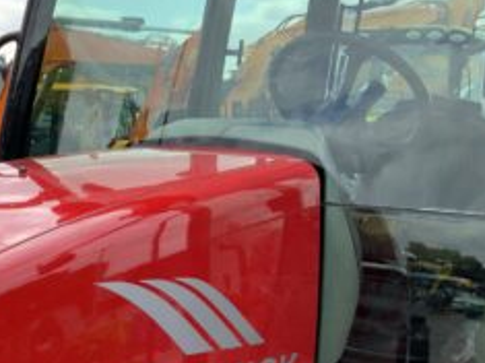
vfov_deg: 18.1
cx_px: 10
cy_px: 386
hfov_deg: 23.8
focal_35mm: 79
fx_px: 1106
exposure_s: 1/568
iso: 16
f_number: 1.8
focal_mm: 3
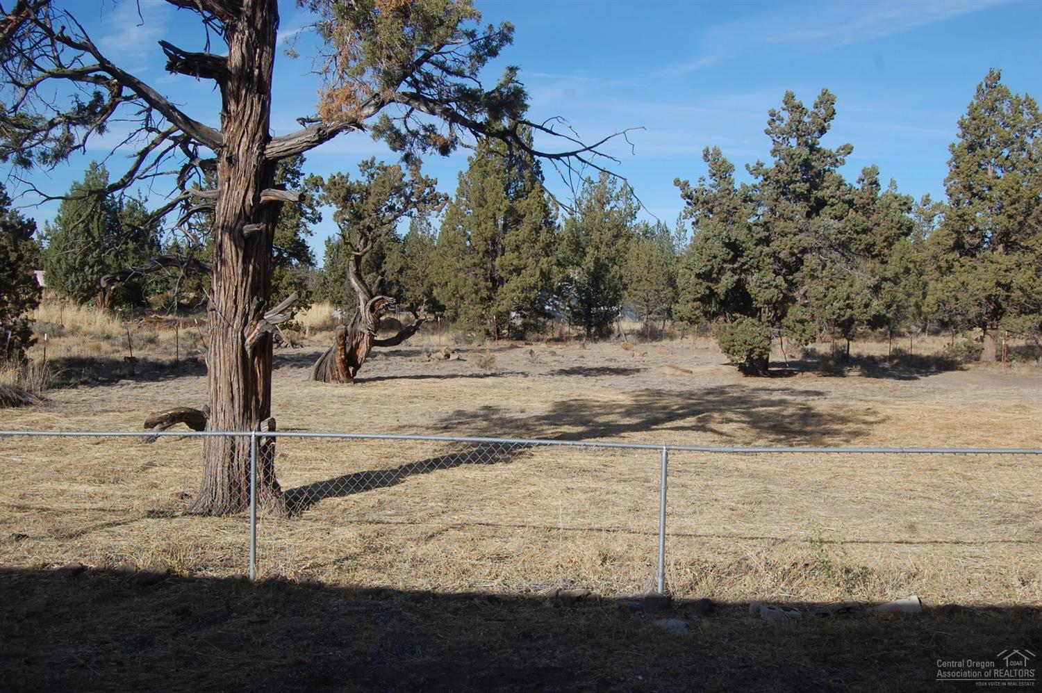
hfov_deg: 55.2
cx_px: 521
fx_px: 998
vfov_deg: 38.3
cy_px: 346
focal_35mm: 34
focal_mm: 23
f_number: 8
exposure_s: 1/250
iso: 200
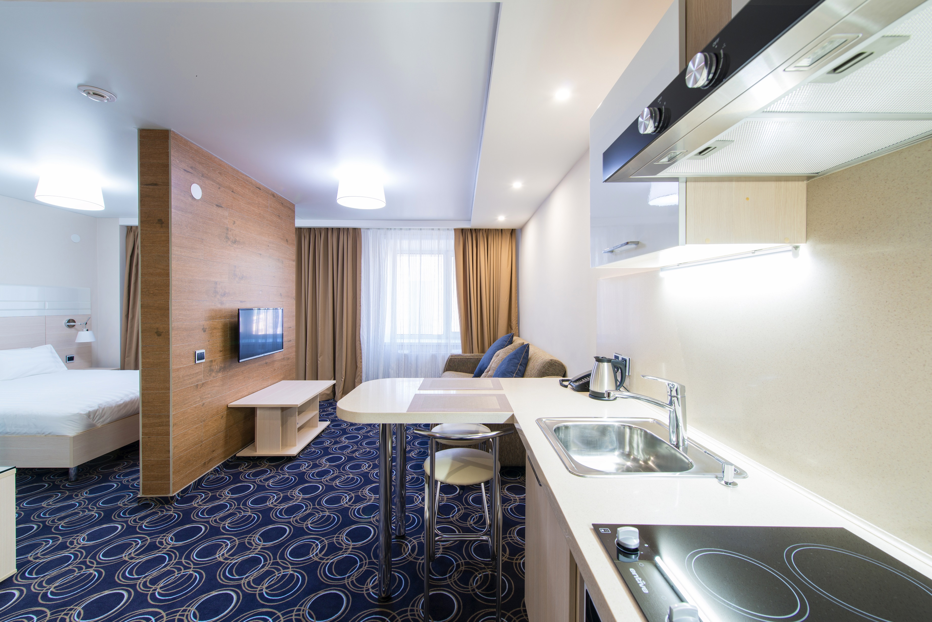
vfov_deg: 81.2
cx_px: 466
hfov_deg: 104.2
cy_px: 311
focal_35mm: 14
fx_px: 363
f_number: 10
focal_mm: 14
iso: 100
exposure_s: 1.6
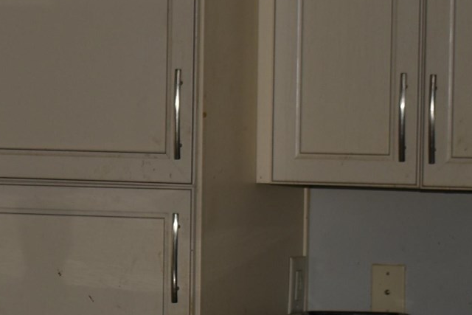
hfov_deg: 9.4
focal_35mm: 216
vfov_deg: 6.3
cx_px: -64
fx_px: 2832
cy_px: 367
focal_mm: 30
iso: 100
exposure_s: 1/200
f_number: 4.2
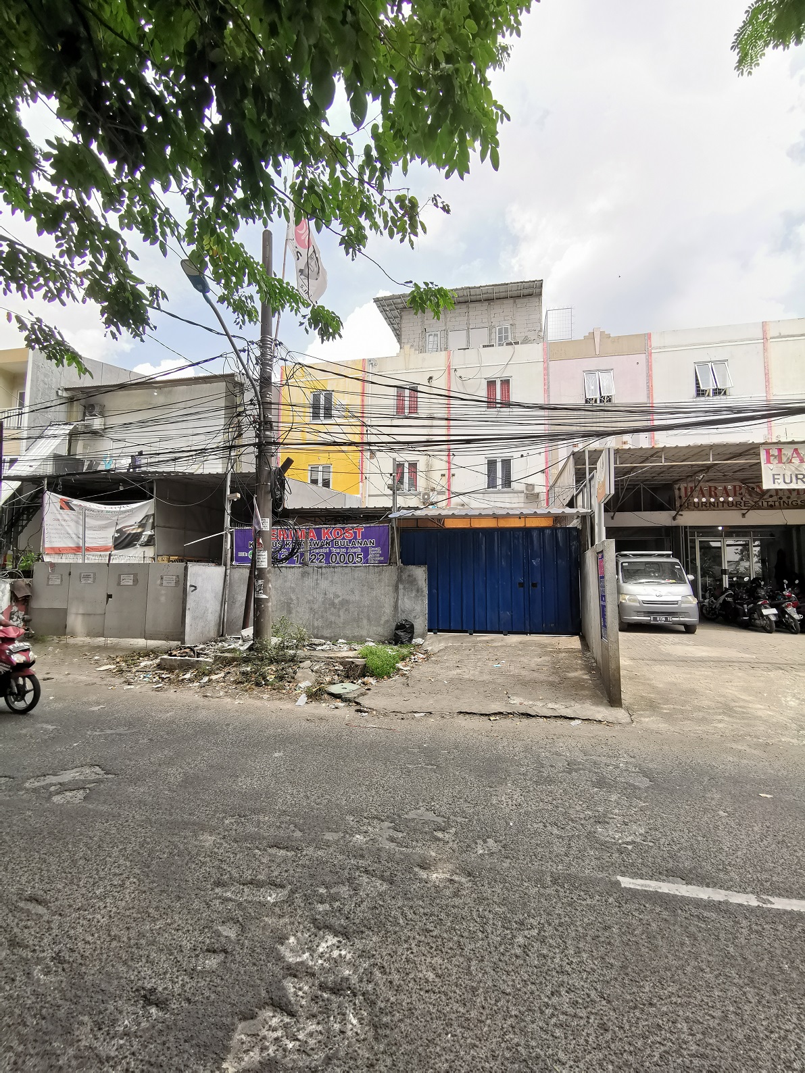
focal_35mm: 16
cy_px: 536
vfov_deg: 94.5
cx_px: 402
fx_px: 496
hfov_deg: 78.1
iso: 50
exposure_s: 1/483
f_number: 2.2
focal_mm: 2.35
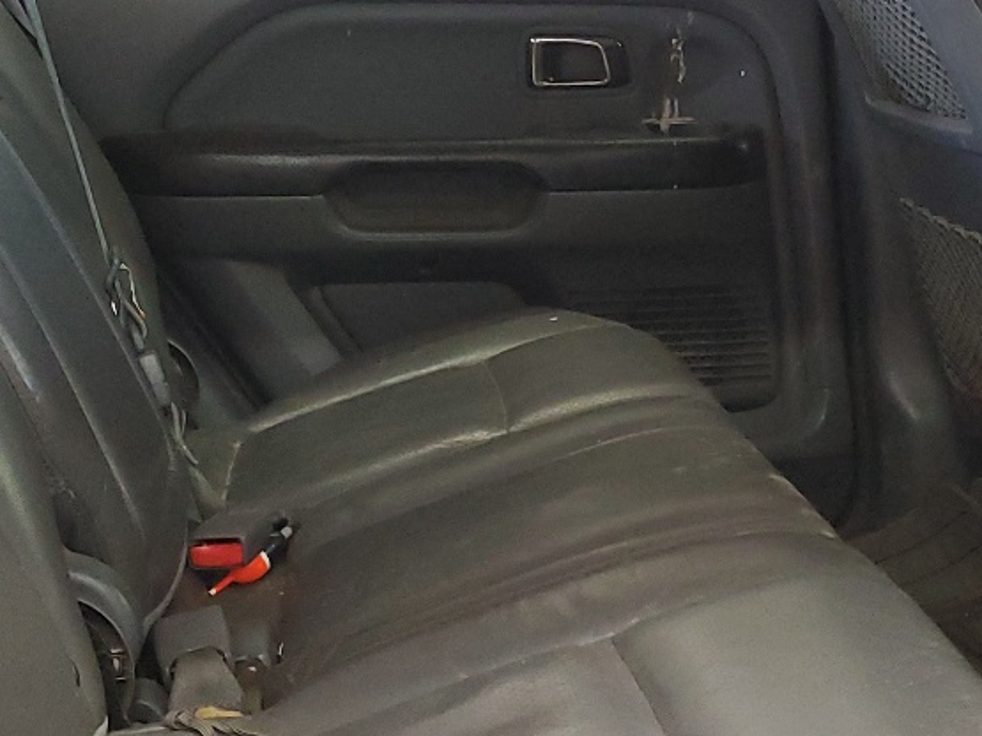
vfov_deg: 19.6
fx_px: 2127
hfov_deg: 25.9
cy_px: 287
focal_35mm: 75
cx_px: 593
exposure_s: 1/60.2
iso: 294
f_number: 1.5
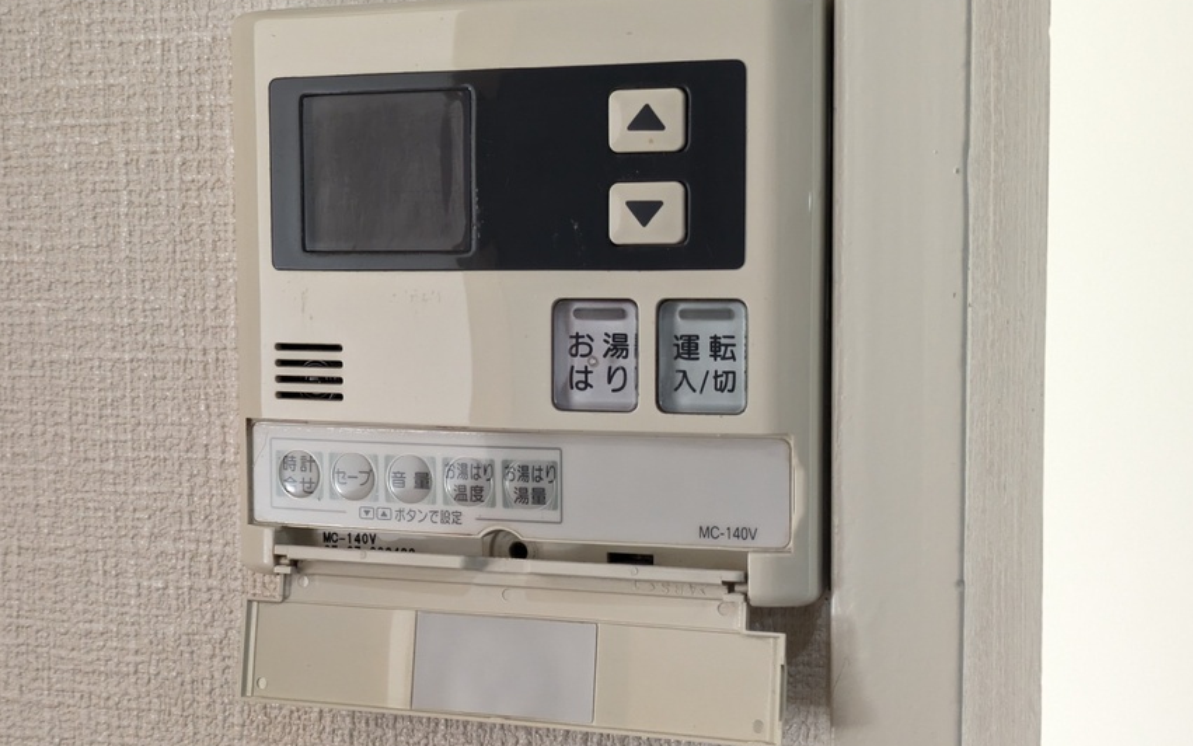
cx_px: 527
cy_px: 349
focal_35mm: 61
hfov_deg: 33.4
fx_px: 1983
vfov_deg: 21.3
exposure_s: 1/120
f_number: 1.89
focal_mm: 5.43
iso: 179
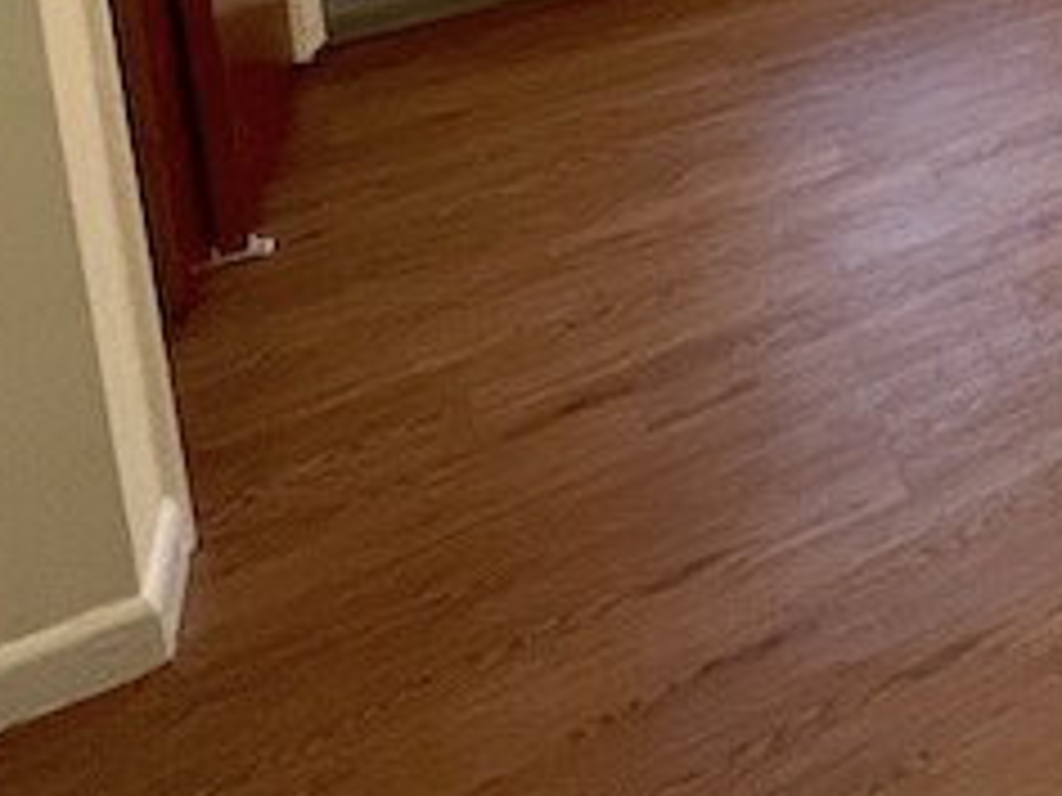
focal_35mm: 44
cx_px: 1588
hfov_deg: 28.3
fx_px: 1350
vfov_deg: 23.5
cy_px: -504
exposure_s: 1/60
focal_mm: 1.57
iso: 200
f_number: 1.8
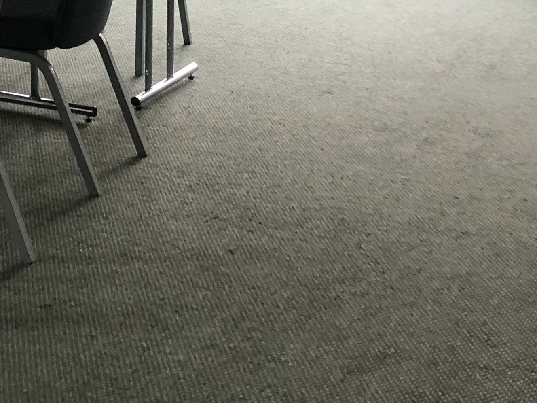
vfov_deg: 16.5
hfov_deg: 21.9
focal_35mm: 85
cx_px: -40
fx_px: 1319
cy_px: -106
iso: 64
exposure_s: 1/15
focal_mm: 4
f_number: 1.8
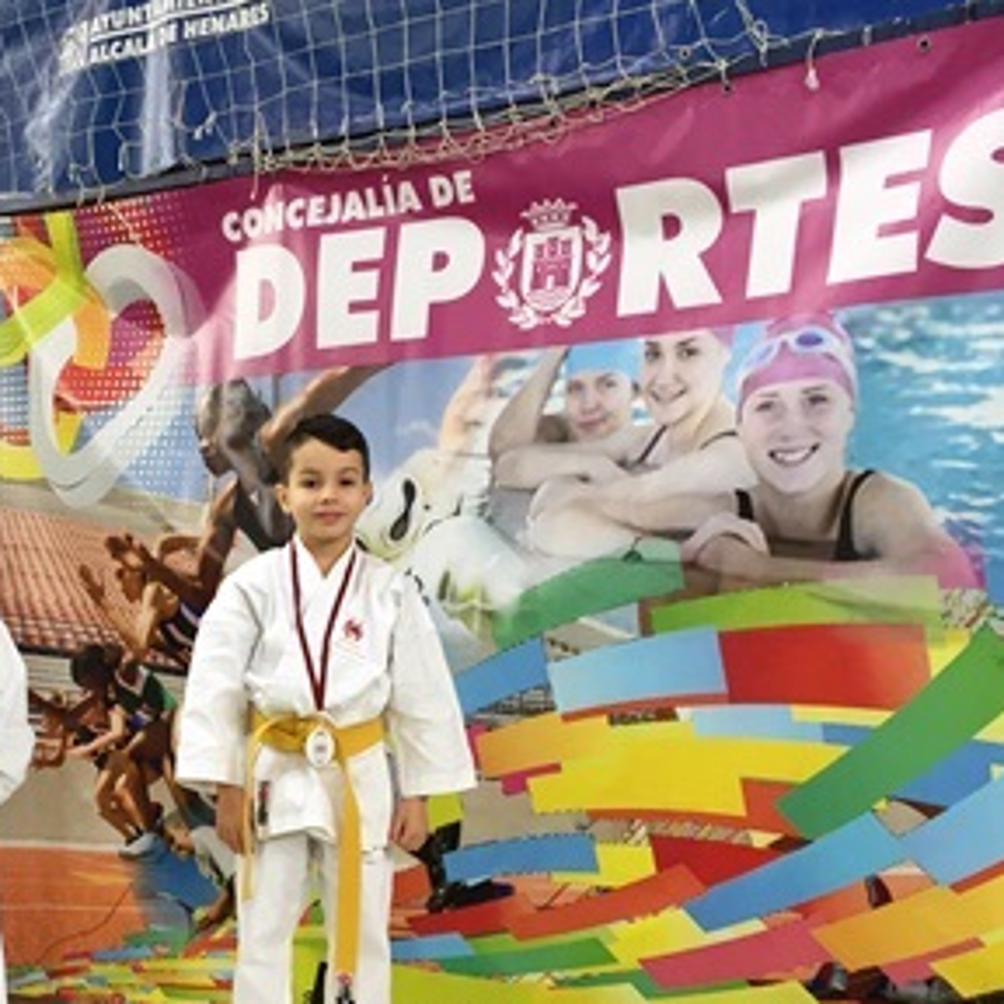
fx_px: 1870
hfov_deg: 29.4
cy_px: 805
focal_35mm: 57
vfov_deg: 29.4
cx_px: 213
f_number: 2.2
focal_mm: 4.15
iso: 80
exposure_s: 1/33
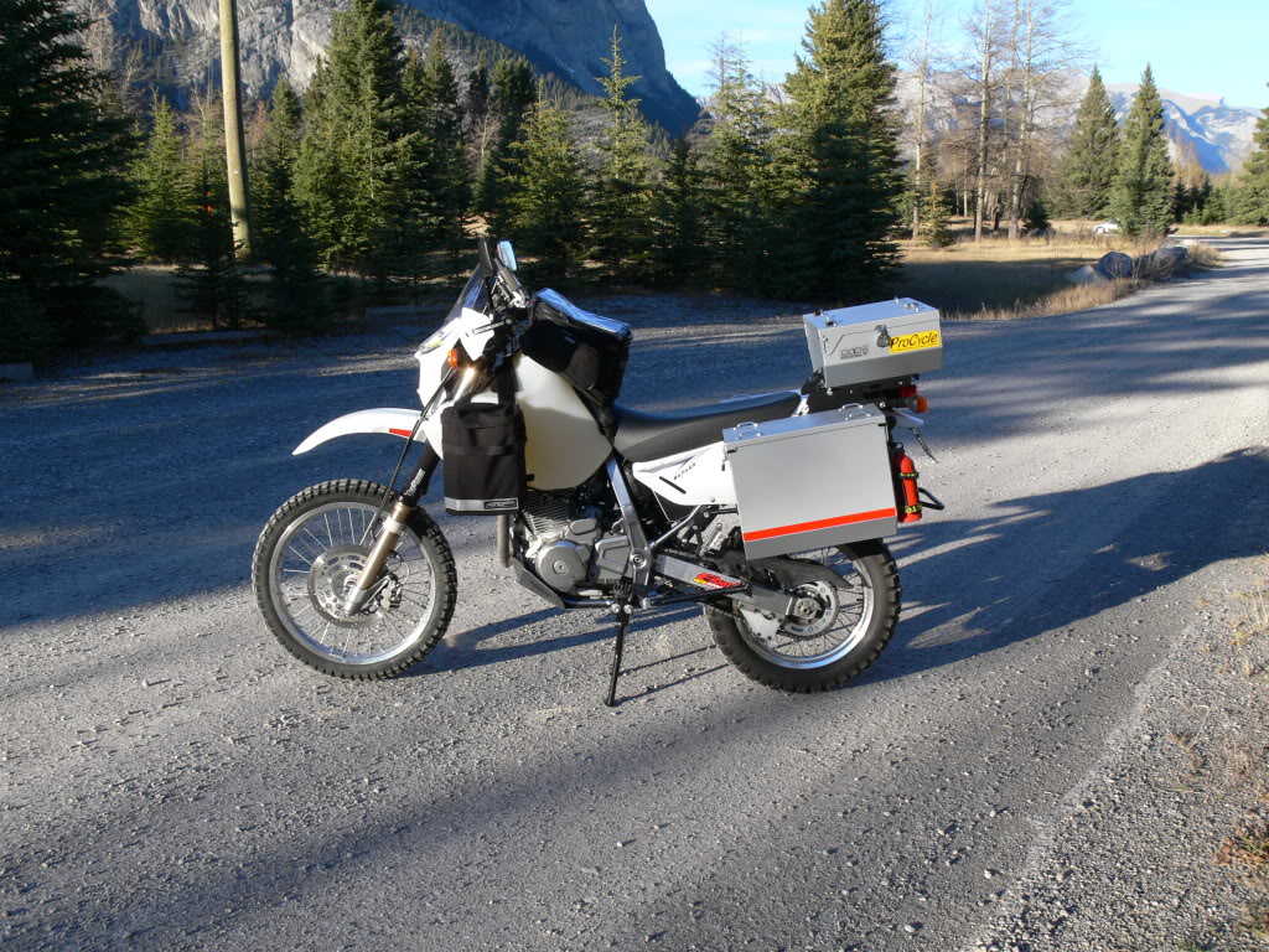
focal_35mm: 35
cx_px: 634
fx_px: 1283
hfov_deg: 52.6
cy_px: 476
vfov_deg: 40.7
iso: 80
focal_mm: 7.4
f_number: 5.6
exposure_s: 1/125
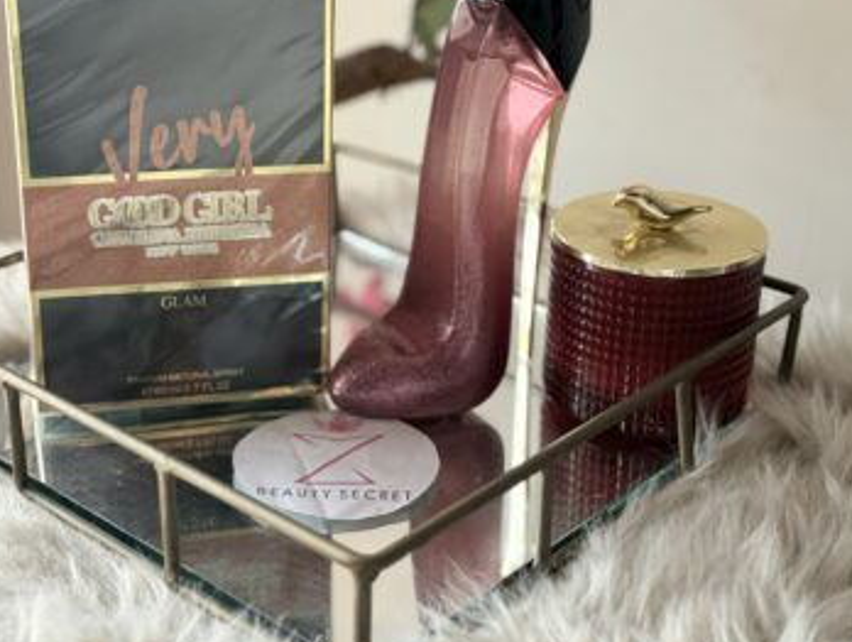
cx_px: 335
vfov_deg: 23.7
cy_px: 267
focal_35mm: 62
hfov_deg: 31.1
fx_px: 1528
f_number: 1.78
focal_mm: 6.76
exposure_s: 1/154
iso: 160
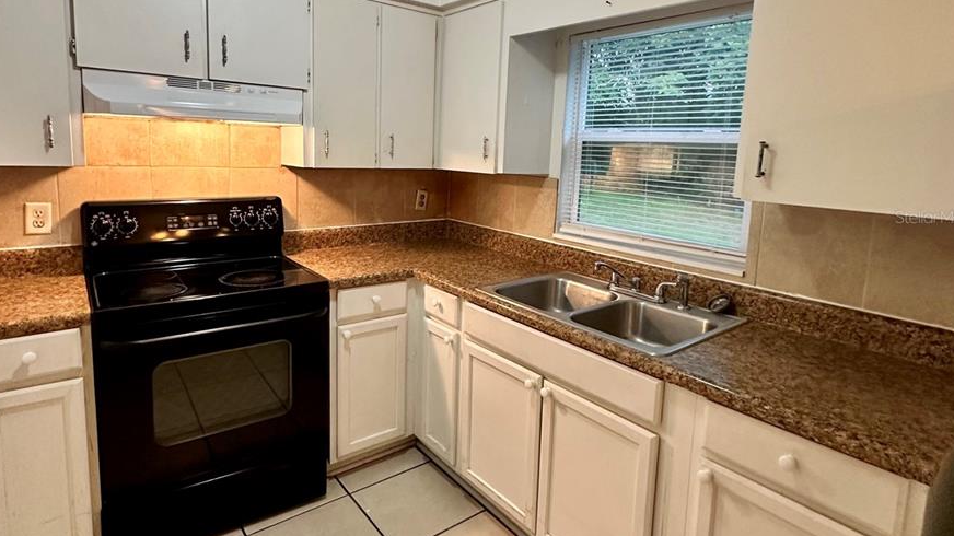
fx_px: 531
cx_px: 480
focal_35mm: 21
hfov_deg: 83.9
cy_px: 217
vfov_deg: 53.2
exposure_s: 1/120
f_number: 2.2
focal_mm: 2.22
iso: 320
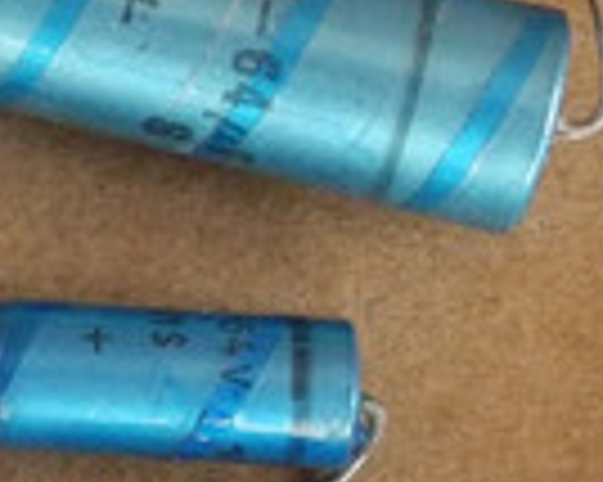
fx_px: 4851
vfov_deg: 5.7
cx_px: -61
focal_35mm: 272
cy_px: 581
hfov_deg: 7.1
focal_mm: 7.4
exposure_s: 1/320
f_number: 3.2
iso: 450
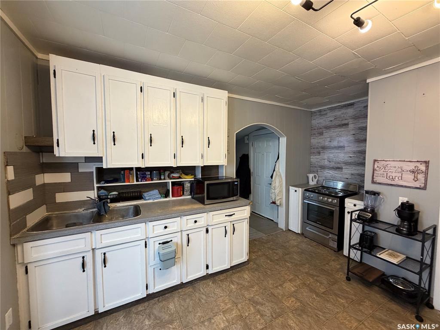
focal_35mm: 14
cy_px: 165
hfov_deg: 102.1
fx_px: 178
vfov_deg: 85.7
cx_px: 220
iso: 320
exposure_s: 1/120
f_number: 2.2
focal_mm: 2.22
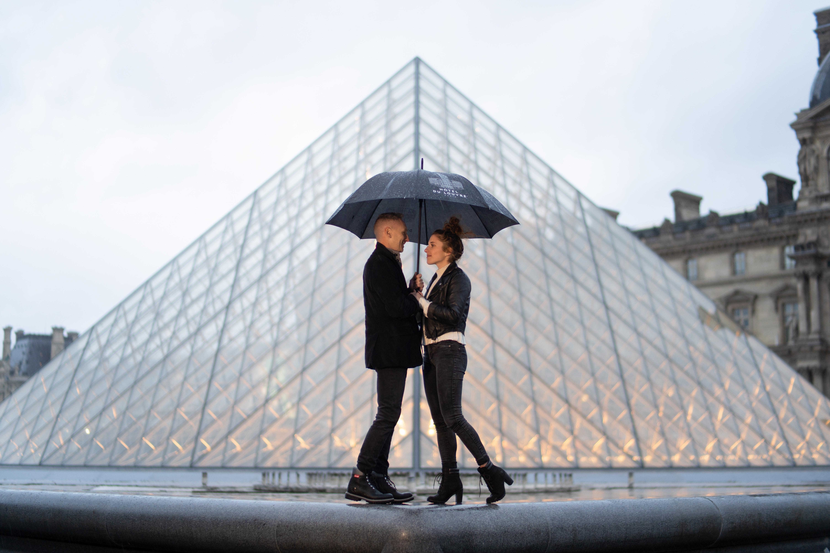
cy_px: 276
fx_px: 1153
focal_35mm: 50
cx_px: 415
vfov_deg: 27.0
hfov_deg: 39.6
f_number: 1.4
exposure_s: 1/125
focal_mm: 50
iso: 400
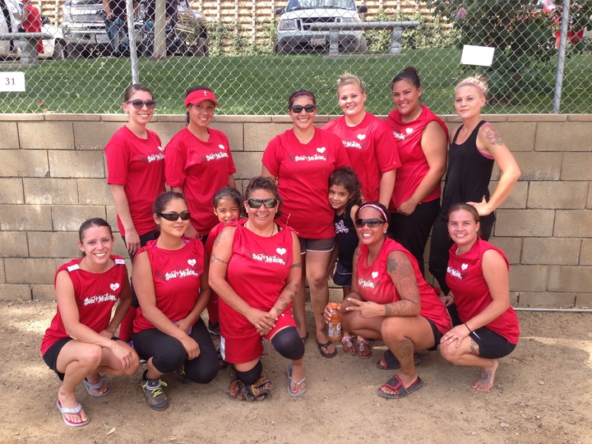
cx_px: 296
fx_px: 564
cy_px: 222
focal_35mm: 33
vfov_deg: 42.9
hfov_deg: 55.4
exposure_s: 1/390
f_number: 2.4
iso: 50
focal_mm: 4.13
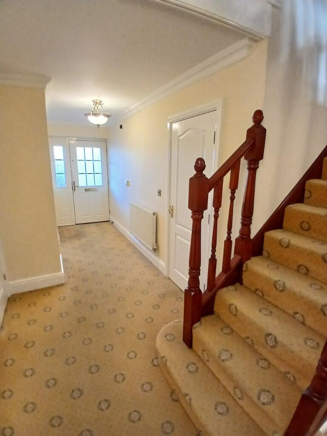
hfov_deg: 74.7
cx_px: 164
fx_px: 214
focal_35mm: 17
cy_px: 218
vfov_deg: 91.0
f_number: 2.2
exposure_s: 1/33.3
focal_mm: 1.4
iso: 400
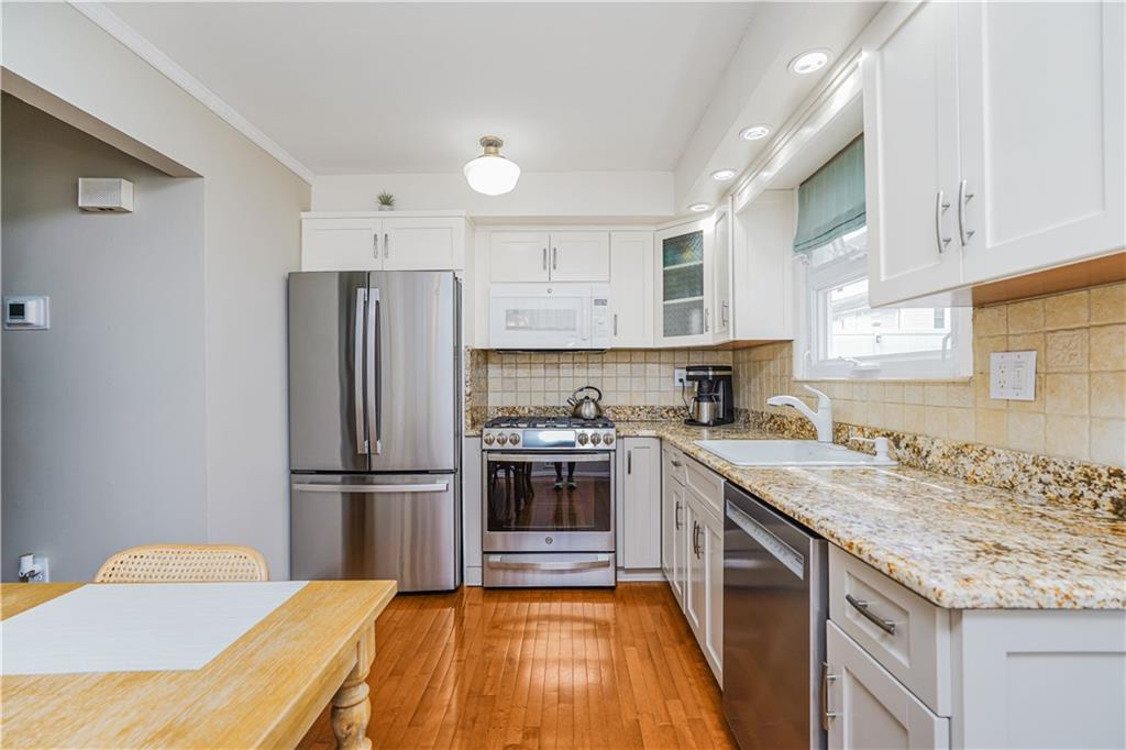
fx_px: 500
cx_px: 563
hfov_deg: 96.8
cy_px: 375
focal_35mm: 16
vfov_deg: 73.7
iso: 50
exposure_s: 1/40
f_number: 4.5
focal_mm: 16
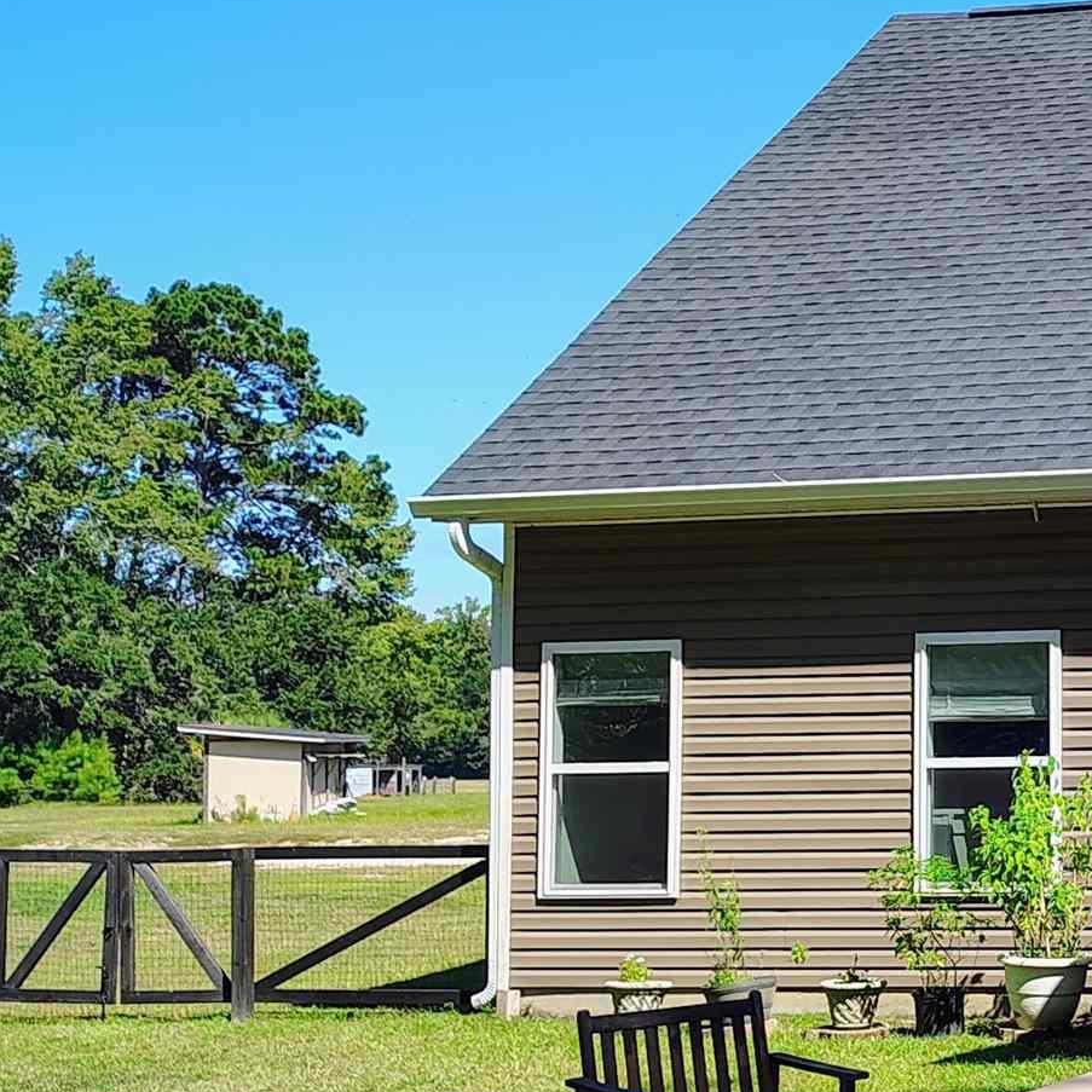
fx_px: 2570
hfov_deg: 20.2
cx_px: 1694
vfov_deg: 24.0
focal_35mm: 72
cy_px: 582
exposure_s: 1/549
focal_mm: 5.56
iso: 100
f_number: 1.8
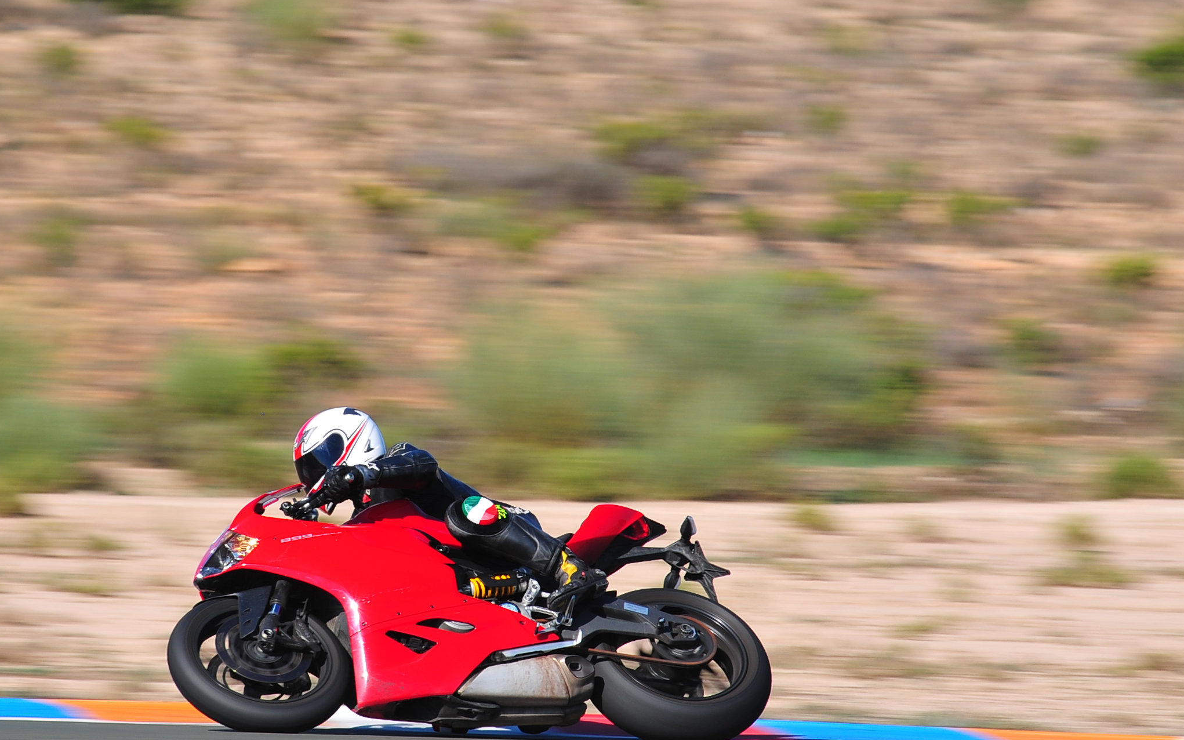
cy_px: 344
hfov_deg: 4.4
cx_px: 455
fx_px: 15520
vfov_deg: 2.7
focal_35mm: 481
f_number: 9
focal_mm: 200
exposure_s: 1/200
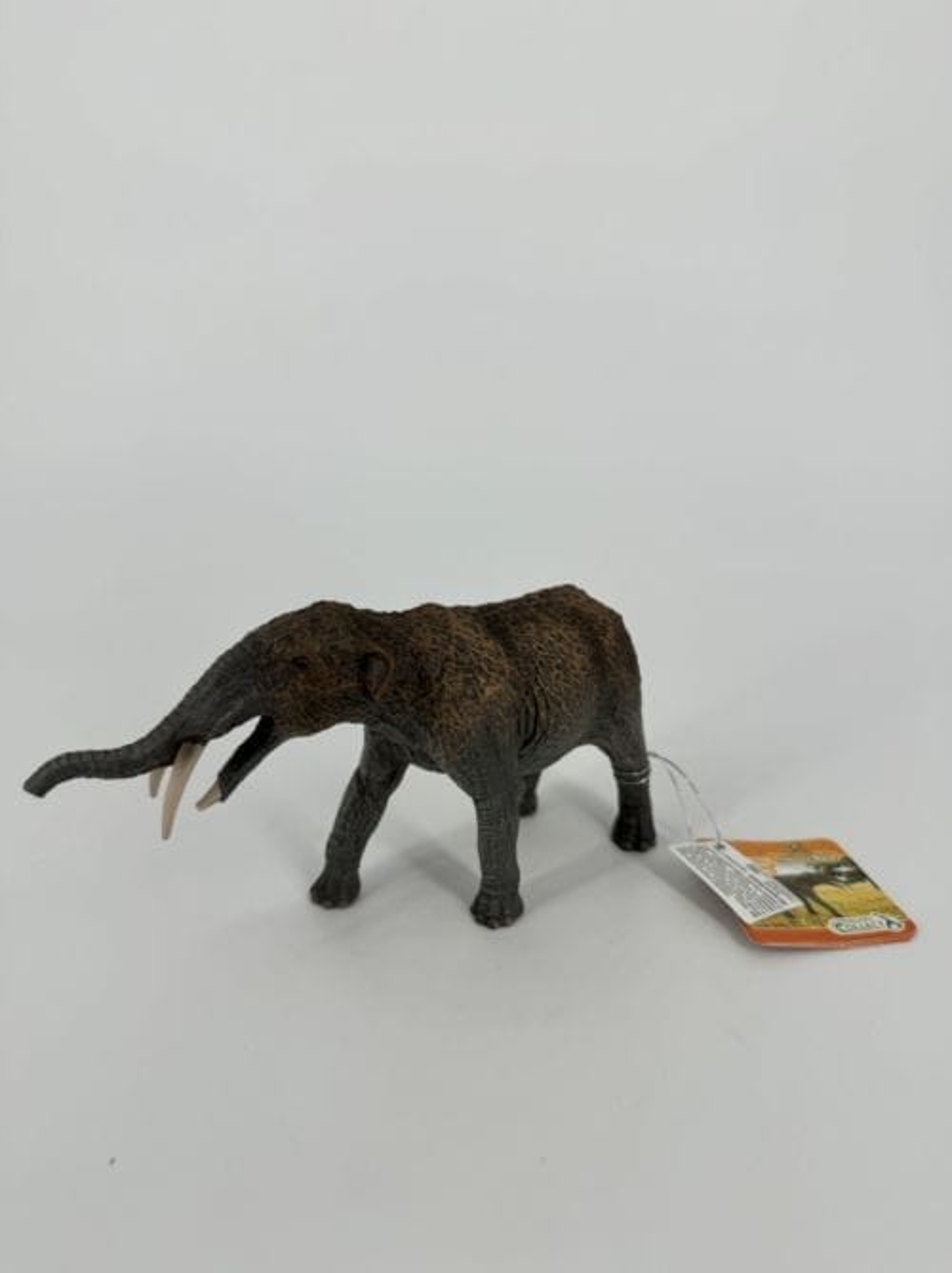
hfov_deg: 56.7
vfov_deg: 71.7
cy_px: 636
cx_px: 476
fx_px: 882
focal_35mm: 24
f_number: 1.78
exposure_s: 1/1818
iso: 80
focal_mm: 6.76
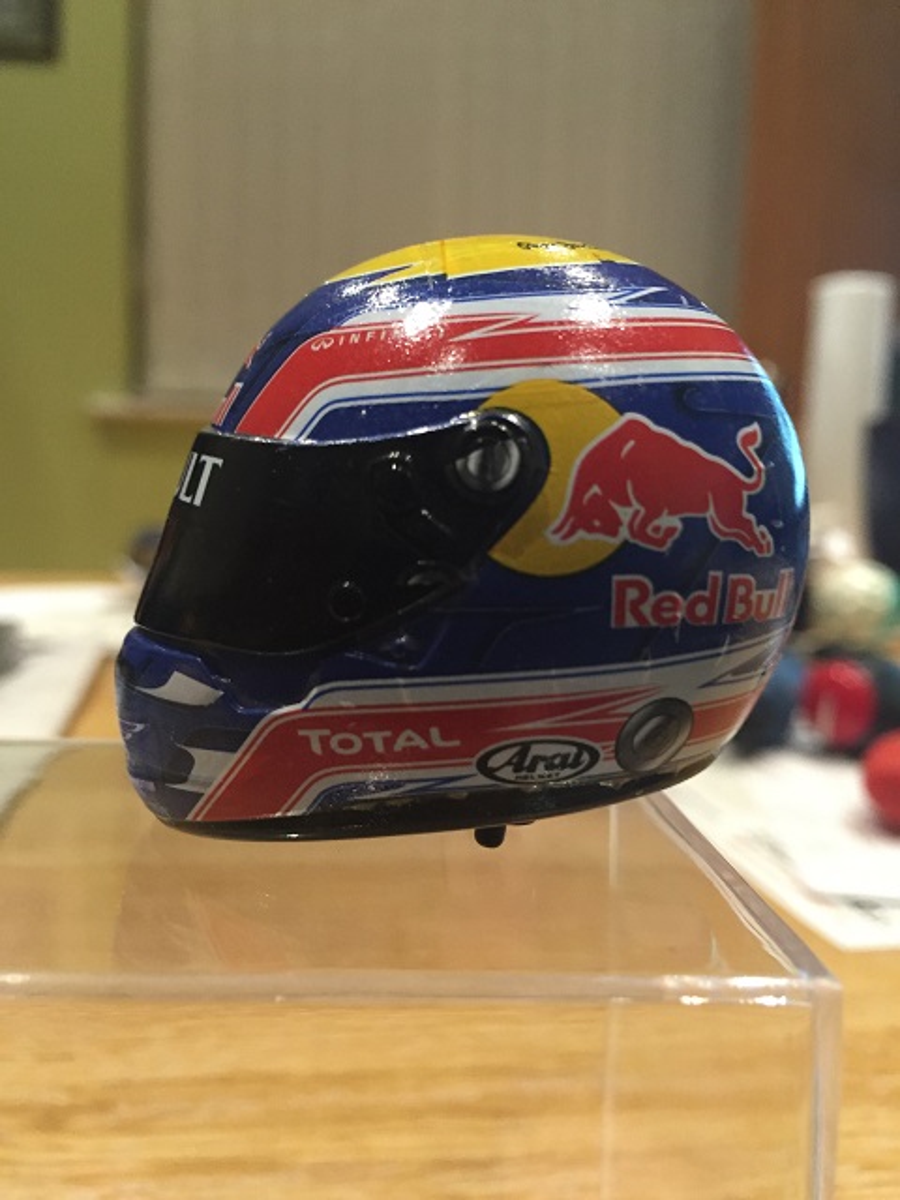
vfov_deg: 61.7
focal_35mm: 29
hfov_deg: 48.2
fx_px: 1005
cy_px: 600
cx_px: 450
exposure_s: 1/20
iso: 250
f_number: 2.2
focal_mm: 4.15
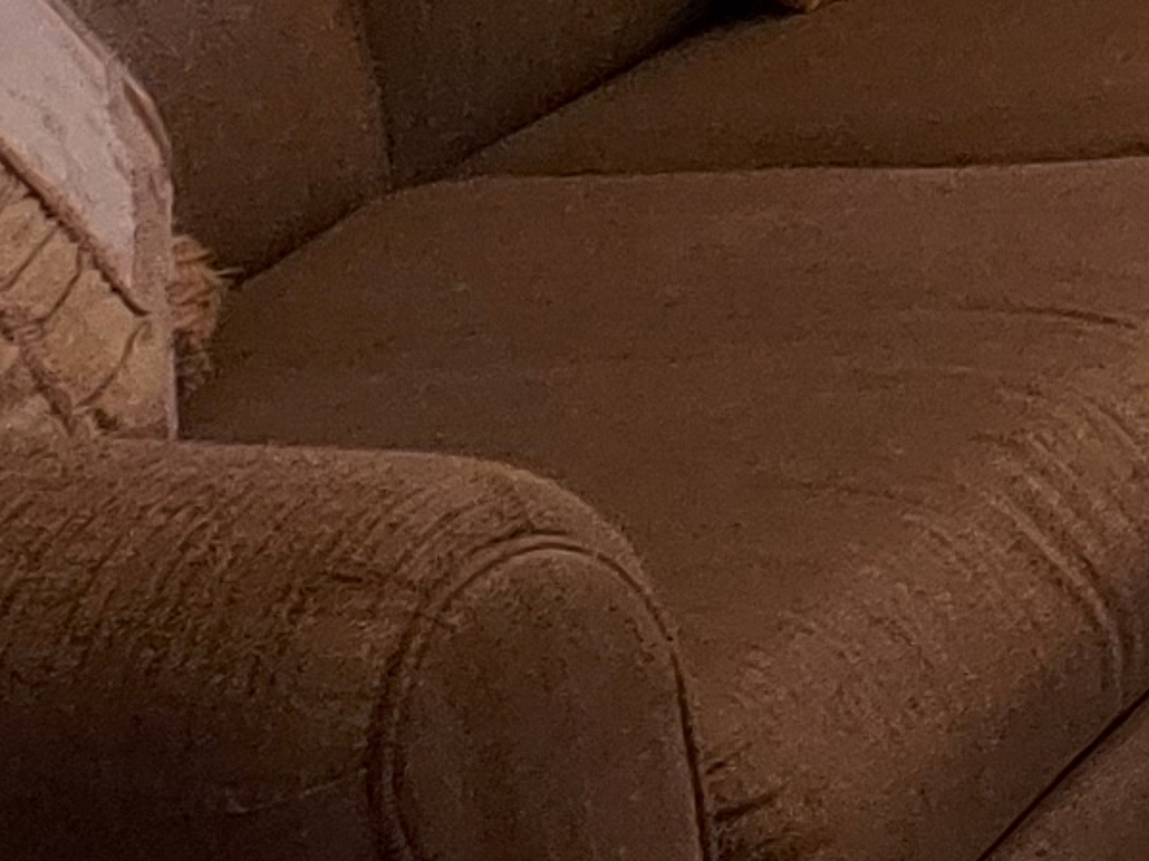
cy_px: -897
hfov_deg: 9.2
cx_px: 3589
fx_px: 5542
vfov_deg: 8.4
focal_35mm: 167
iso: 320
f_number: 2
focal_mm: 4.6
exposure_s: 1/40
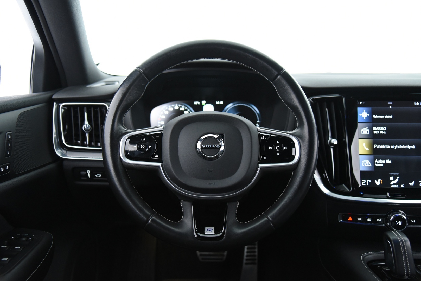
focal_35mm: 31
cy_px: 140
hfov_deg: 60.3
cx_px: 210
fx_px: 363
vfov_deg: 42.4
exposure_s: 1/20
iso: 4000
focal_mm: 31
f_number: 4
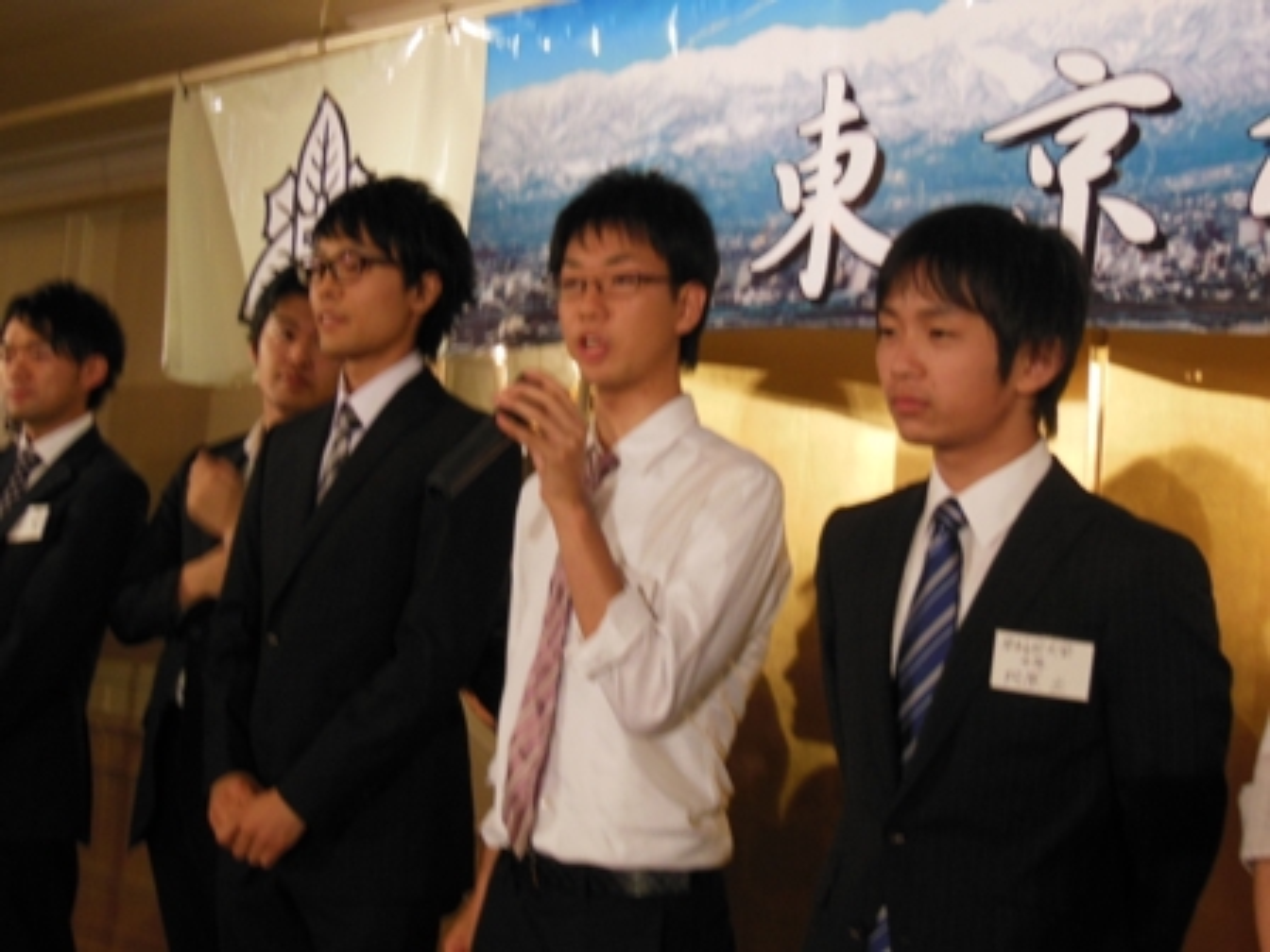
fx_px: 1908
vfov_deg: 28.0
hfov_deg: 36.8
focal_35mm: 52
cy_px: 476
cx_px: 635
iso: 400
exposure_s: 1/25
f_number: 4.7
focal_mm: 9.3
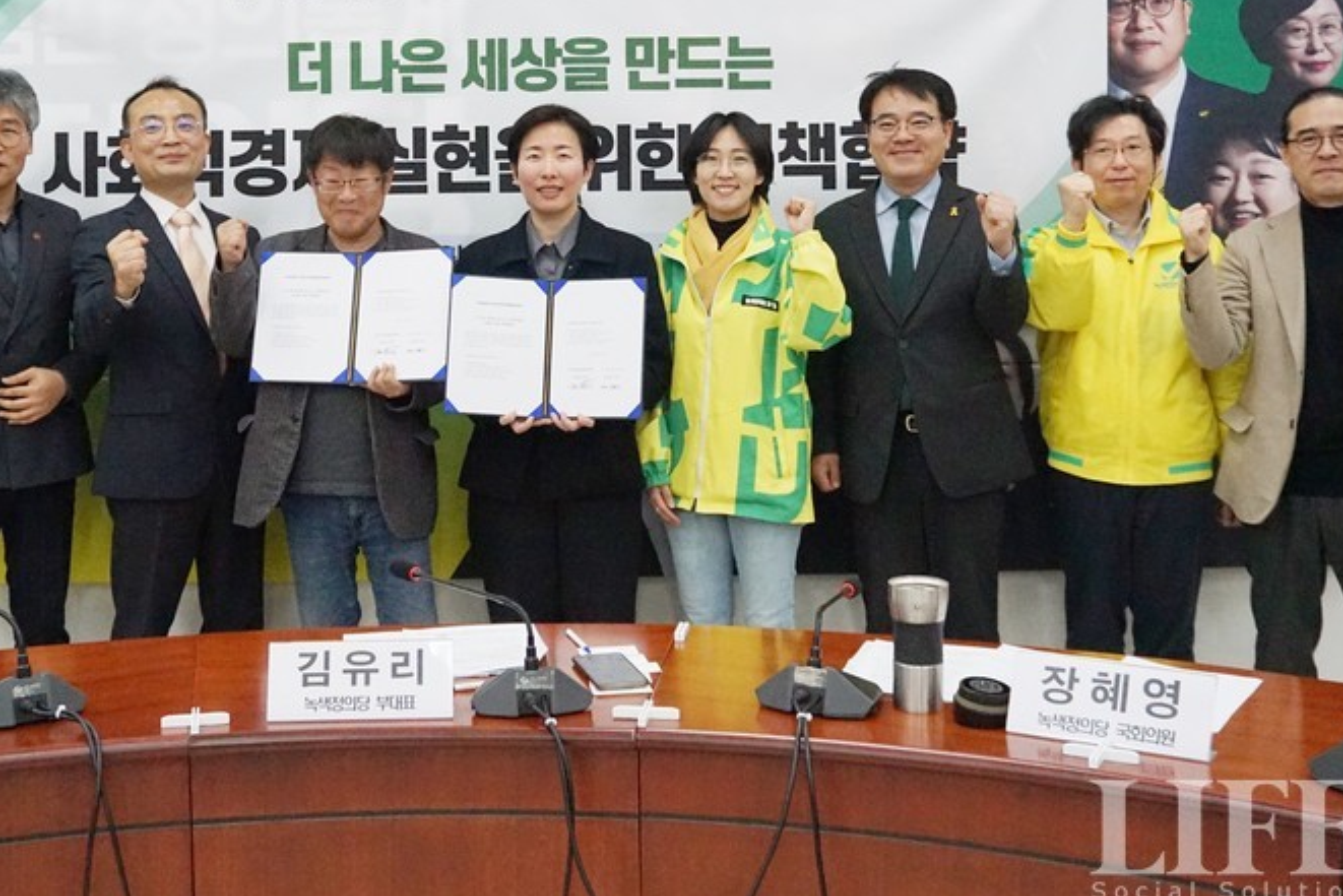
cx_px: 551
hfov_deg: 42.8
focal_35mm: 46
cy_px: 284
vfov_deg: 29.2
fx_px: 1706
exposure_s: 1/800
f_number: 4
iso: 3200
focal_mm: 21
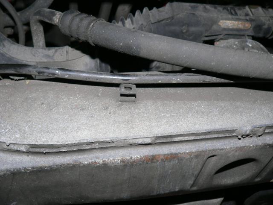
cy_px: 102
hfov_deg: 51.4
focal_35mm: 36
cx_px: 136
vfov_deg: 39.7
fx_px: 284
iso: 100
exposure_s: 1/60
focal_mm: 6
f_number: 2.8
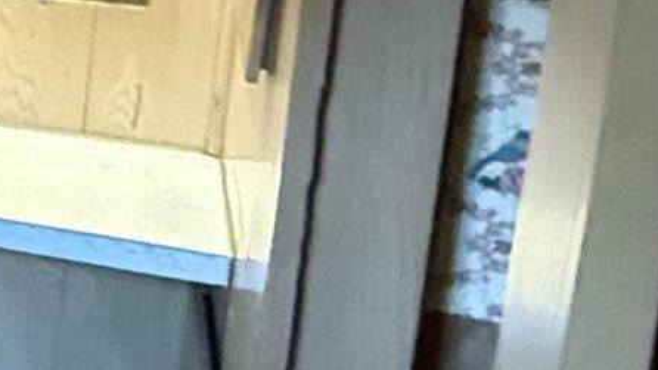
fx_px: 1832
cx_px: -1331
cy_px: -144
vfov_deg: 11.2
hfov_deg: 11.4
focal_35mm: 105
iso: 2500
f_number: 2.2
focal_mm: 2.22
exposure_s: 1/30
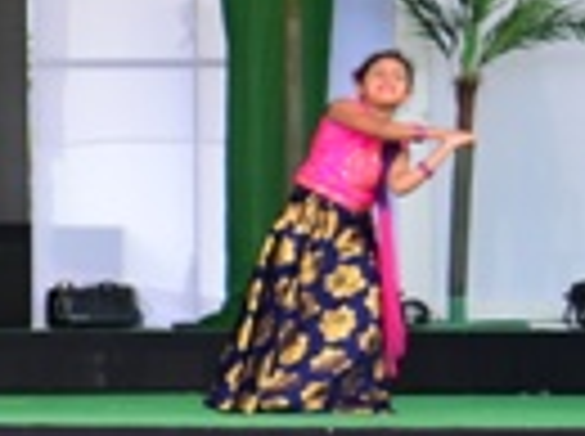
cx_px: -842
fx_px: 3036
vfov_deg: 8.2
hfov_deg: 9.7
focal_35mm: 180
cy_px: 254
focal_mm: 38
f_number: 4
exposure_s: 1/200
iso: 250
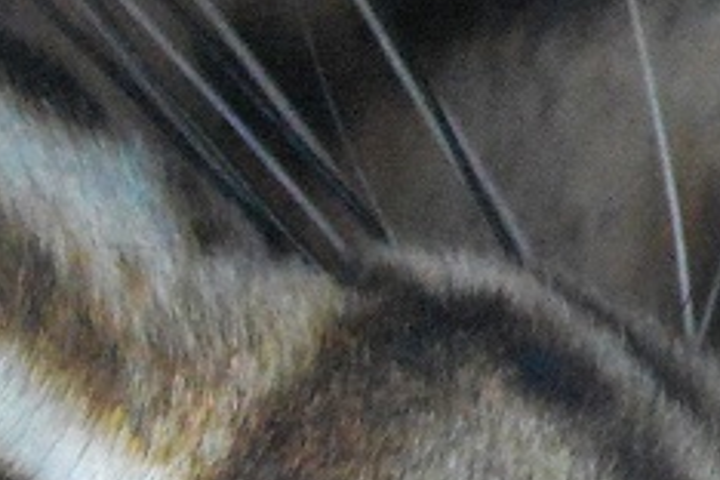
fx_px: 35377
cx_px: -1225
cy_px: 948
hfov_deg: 1.2
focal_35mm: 1769
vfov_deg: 0.8
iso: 6400
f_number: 7.1
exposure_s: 1/200
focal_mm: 170
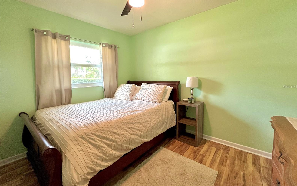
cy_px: 87
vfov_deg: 78.5
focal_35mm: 14
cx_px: 150
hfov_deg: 105.3
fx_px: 113
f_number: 1.8
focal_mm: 1.57
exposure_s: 1/60
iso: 160
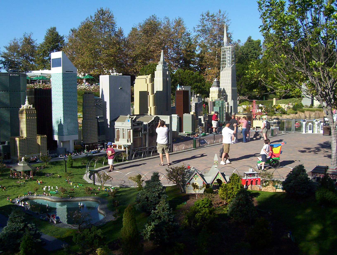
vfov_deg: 33.7
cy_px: 128
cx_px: 168
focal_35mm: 43
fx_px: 420
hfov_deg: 43.8
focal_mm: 5.77
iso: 100
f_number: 5.17
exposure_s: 1/659
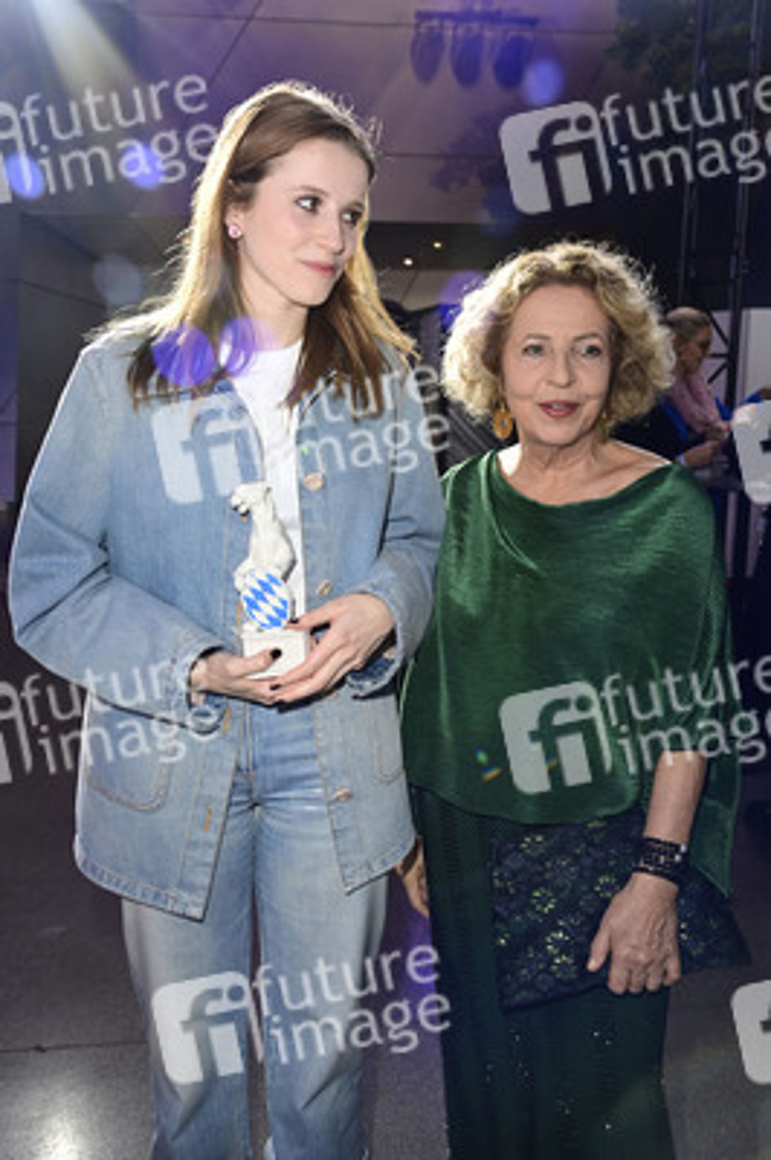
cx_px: 386
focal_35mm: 34
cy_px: 580
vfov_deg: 55.8
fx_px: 1094
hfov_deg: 38.8
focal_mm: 34
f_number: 5.6
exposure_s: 1/40
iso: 1600
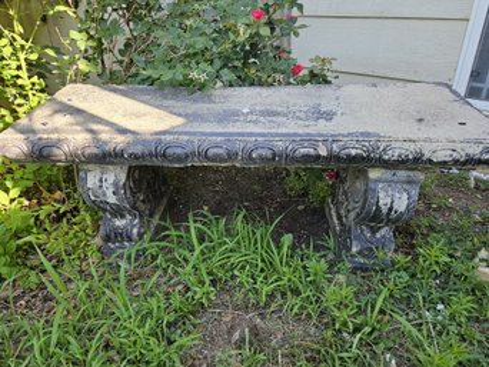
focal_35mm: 23
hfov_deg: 73.9
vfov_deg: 58.9
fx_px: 325
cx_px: 244
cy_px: 184
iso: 50
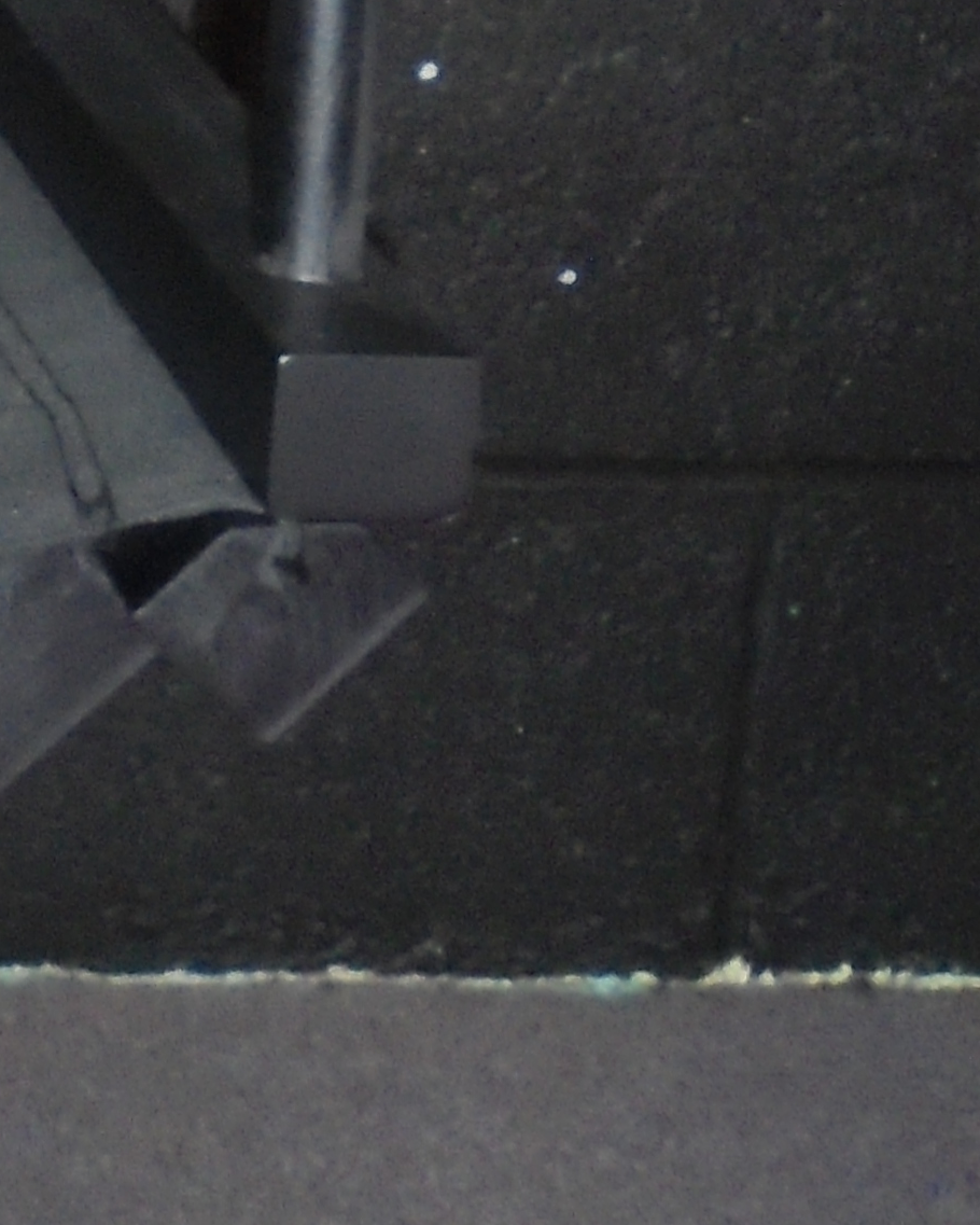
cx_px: -930
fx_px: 4168
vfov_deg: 16.1
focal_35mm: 115
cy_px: -222
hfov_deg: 12.0
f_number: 3.5
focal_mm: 4.6
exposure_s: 1/30
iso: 400
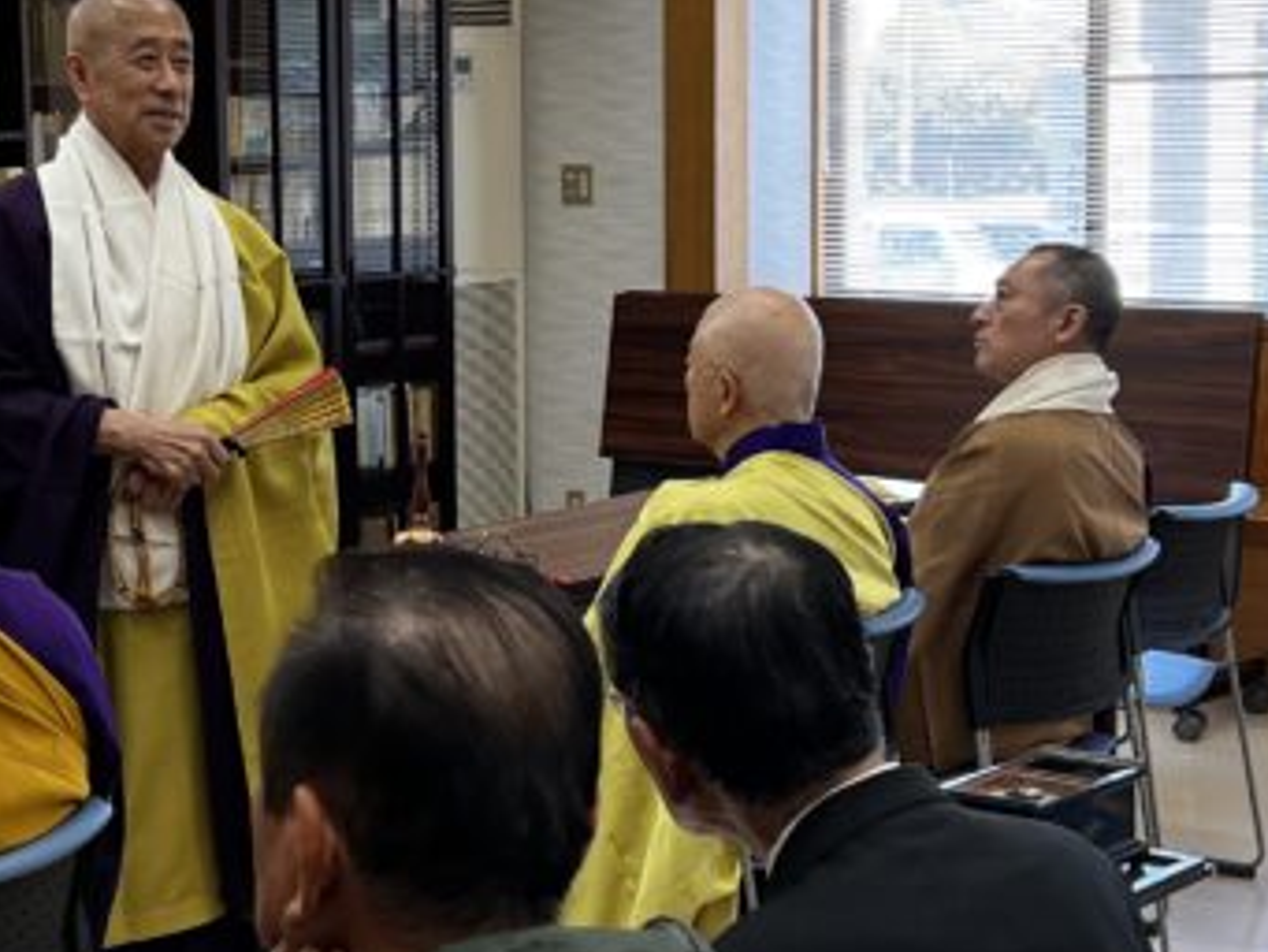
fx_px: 2858
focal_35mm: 78
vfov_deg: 18.9
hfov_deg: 24.8
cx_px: 350
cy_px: 409
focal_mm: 5.7
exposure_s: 1/120
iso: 80
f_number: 1.5
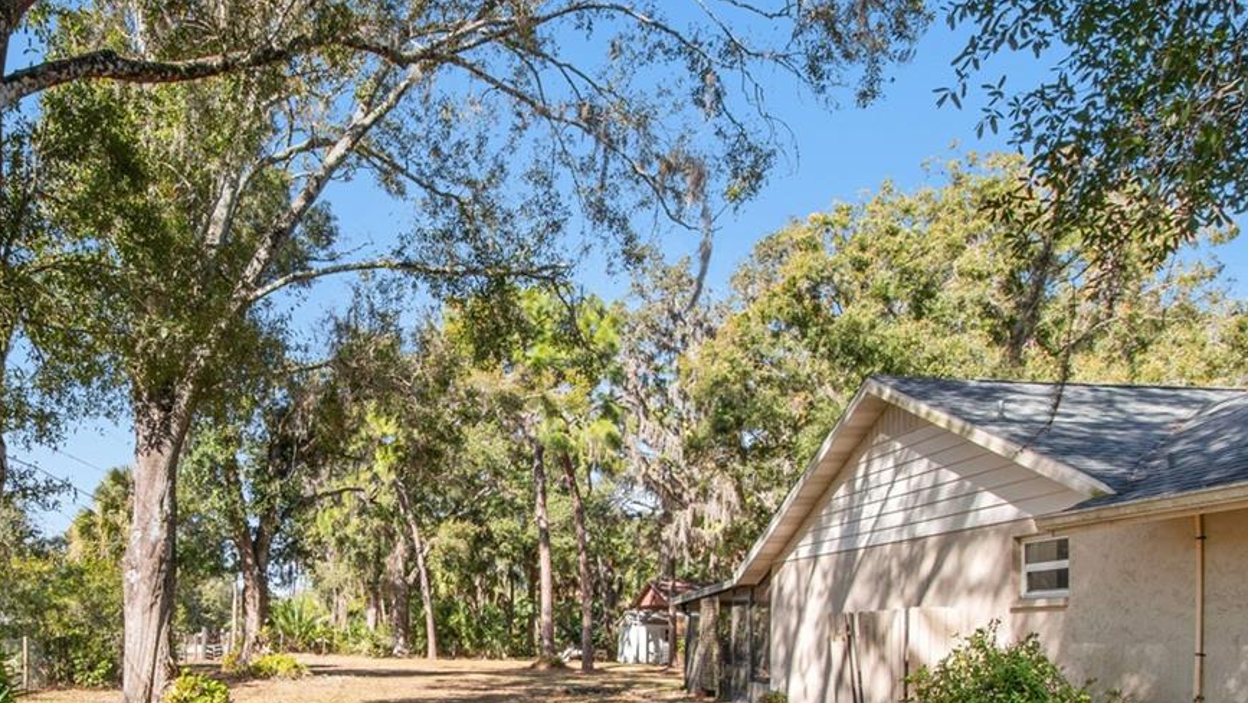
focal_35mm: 29
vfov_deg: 37.3
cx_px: 400
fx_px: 960
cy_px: 648
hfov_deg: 64.1
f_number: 7.1
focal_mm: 10
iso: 100
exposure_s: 1/100
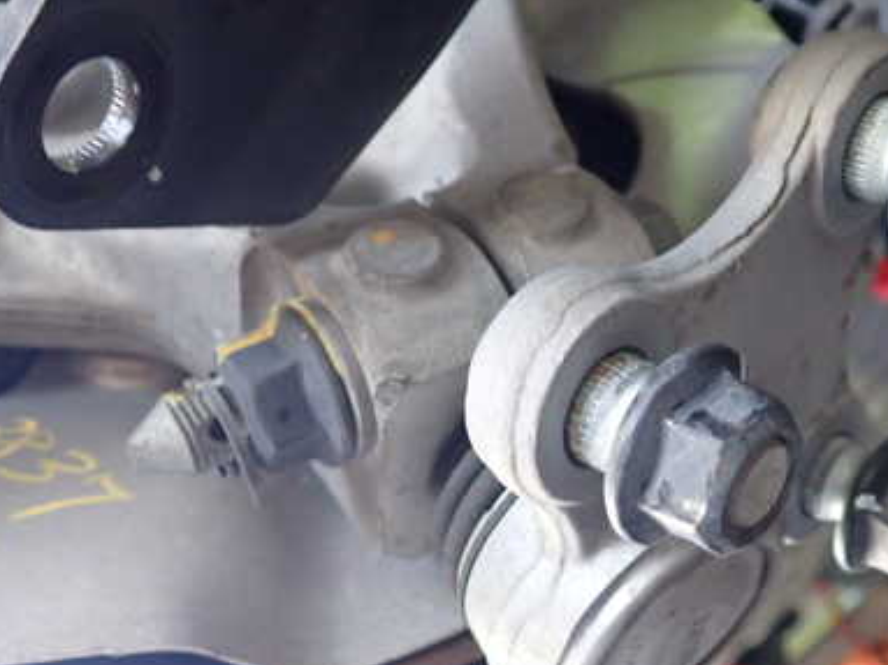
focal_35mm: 47
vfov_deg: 30.7
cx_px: 610
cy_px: 424
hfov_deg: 39.8
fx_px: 1205
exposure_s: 1/40
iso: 500
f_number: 2.3
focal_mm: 5.4
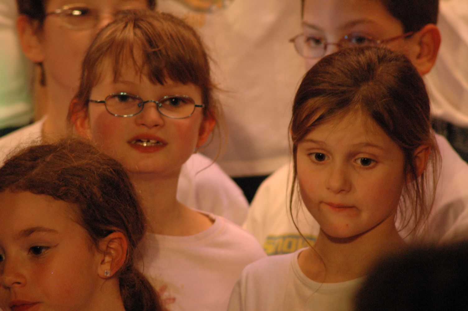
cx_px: 234
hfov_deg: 4.6
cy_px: 156
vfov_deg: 3.0
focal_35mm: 450
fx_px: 5845
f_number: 5.6
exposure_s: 1/30
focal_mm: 300
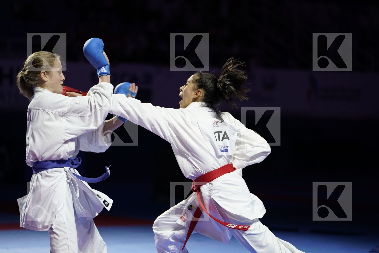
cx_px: 190
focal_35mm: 132
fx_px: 1390
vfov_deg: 10.4
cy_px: 126
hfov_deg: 15.5
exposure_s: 1/1000
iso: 1600
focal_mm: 132
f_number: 2.8
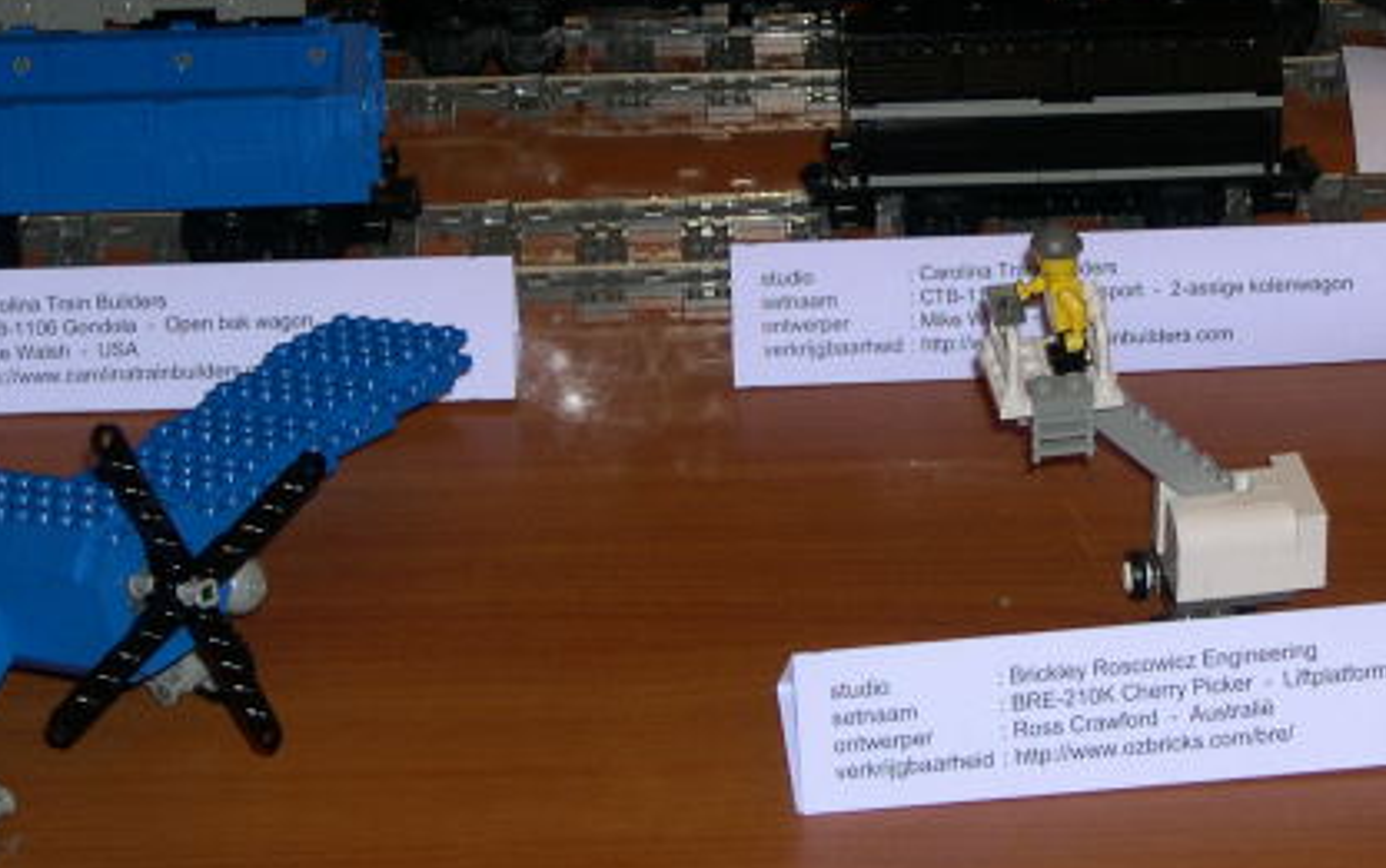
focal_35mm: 126
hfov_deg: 16.5
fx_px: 4761
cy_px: 256
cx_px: 990
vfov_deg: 10.4
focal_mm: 13.2
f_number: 3.5
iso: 100
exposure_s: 1/60
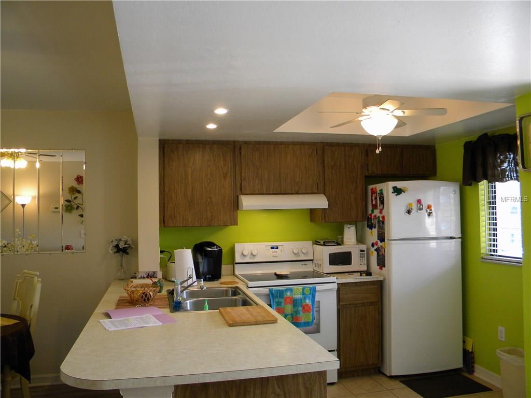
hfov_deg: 63.4
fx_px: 430
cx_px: 266
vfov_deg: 49.7
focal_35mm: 28
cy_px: 199
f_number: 3.5
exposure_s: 1/63.8
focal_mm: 5
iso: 207
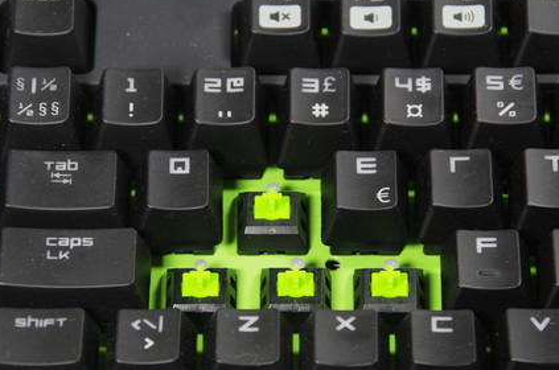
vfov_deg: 5.3
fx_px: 4013
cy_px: 203
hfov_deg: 8.0
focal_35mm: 259
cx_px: 280
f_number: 10
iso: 200
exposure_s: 1/13
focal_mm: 133
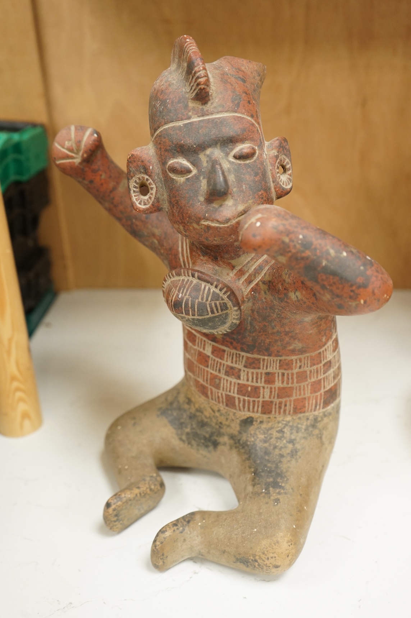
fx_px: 652
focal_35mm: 38
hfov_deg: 35.0
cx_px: 206
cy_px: 309
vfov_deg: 50.7
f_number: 4
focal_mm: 38
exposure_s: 1/100
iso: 1600
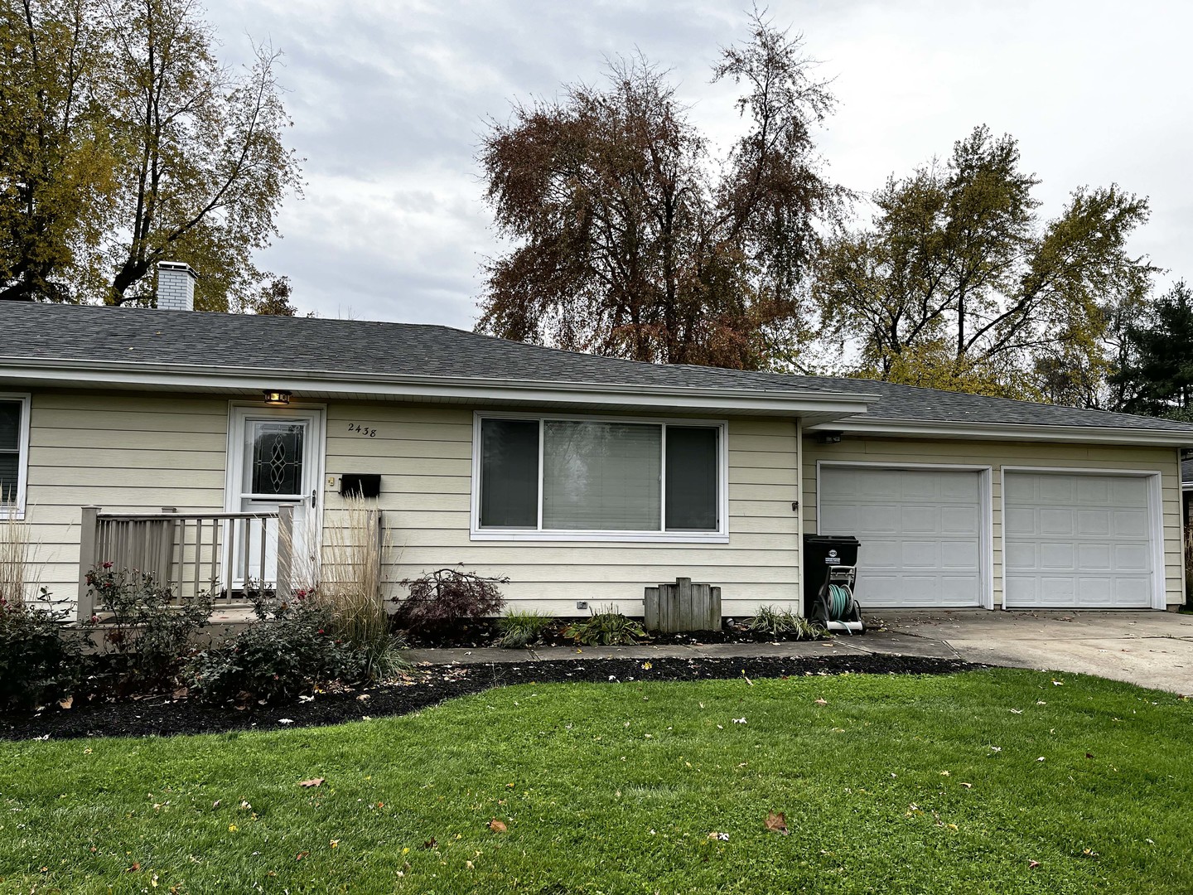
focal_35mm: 26
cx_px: 596
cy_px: 448
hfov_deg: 67.3
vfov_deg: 53.1
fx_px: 896
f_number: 1.6
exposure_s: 1/1422
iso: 50
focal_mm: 5.1
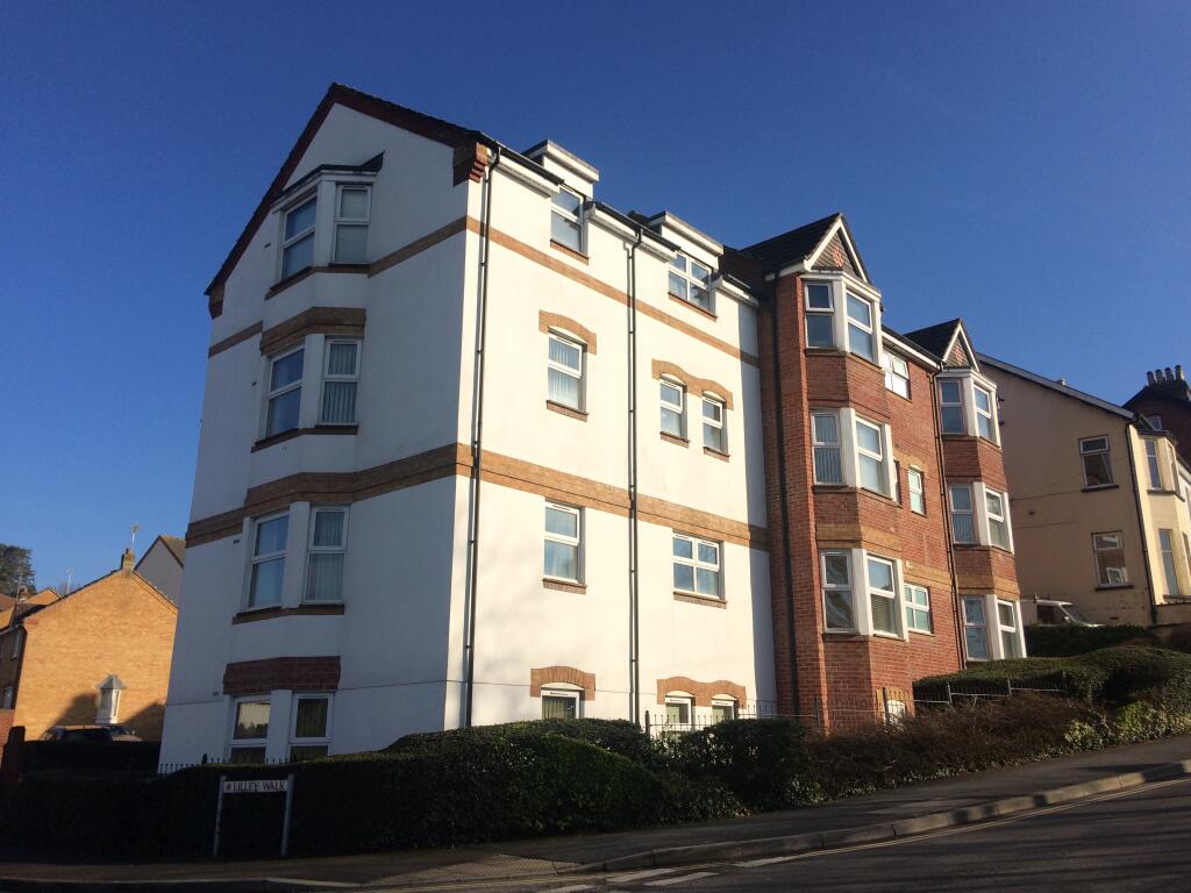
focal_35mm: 29
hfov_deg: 61.7
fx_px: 998
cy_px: 446
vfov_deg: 48.2
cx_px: 596
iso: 32
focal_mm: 4.15
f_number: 2.2
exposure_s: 1/2564
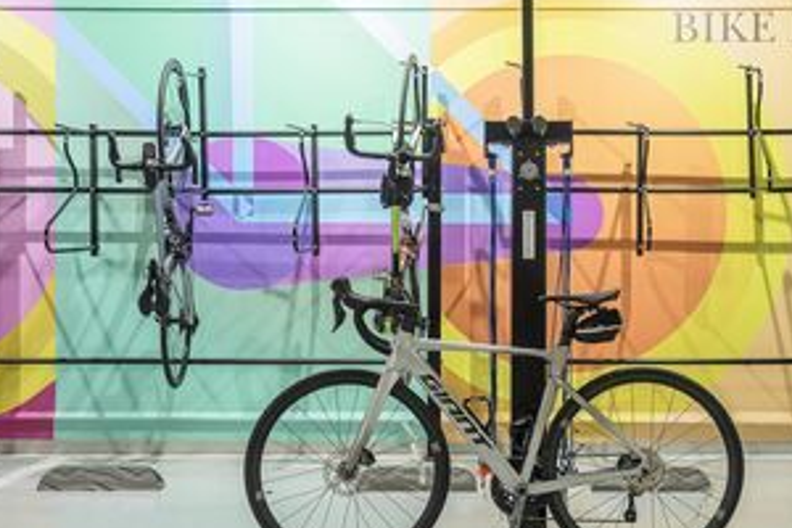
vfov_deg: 19.5
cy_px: 290
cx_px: 520
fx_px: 1540
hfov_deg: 28.7
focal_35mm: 70
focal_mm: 35
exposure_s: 1/30
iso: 800
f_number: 4
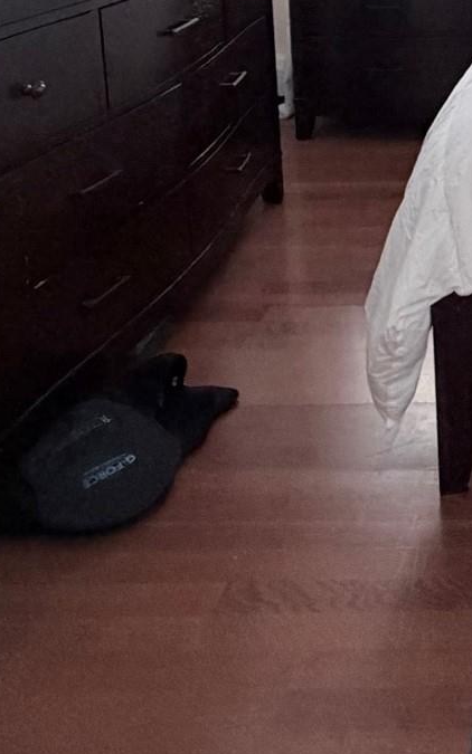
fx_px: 926
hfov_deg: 23.9
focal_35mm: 45
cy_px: -89
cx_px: 667
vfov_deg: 36.8
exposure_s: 1/60
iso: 400
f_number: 2.2
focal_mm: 2.22
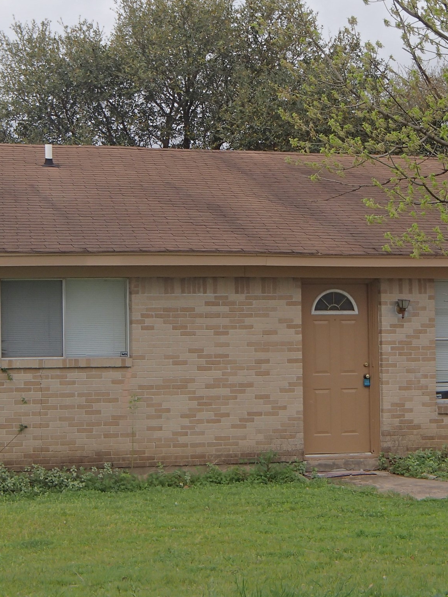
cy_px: 298
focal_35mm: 91
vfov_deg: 21.5
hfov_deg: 16.2
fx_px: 1570
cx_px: 183
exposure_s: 1/160
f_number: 5.5
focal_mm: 12.26
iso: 100
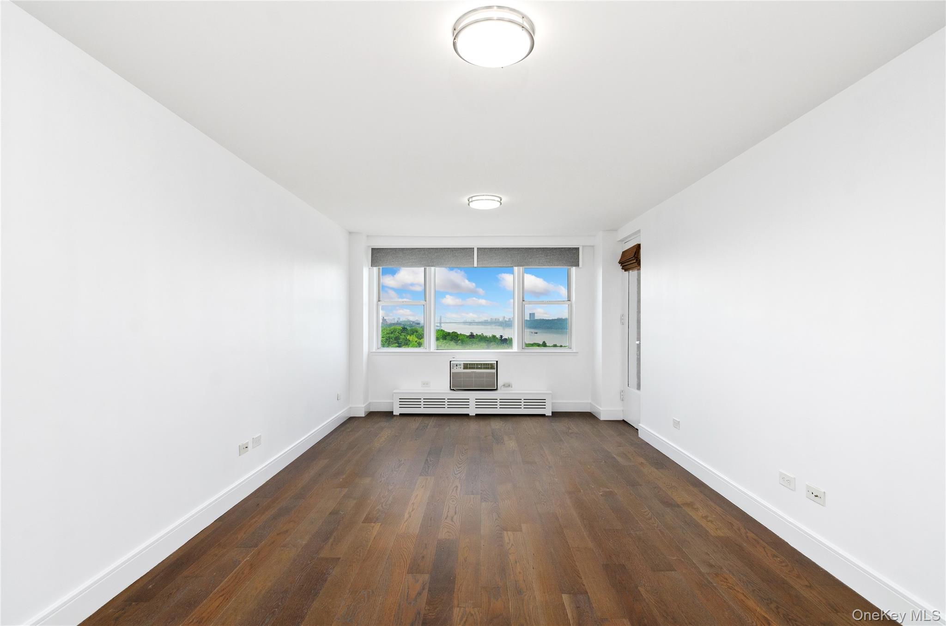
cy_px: 313
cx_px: 473
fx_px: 433
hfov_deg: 95.1
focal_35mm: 16
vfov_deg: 71.8
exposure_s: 1/15
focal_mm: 11
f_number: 8
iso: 400
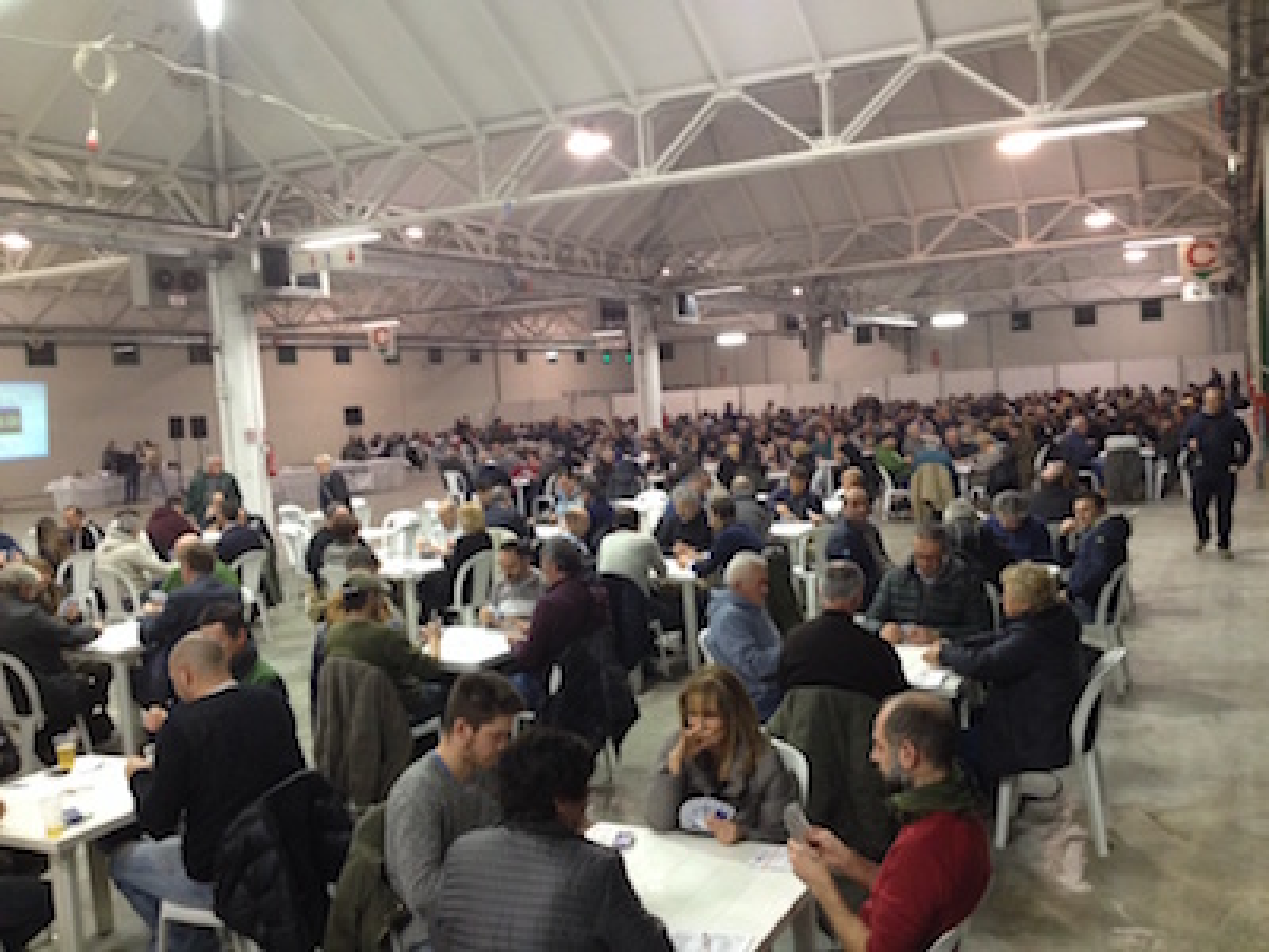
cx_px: 634
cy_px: 476
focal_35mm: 35
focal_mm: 4.28
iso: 200
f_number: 2.4
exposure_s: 1/20
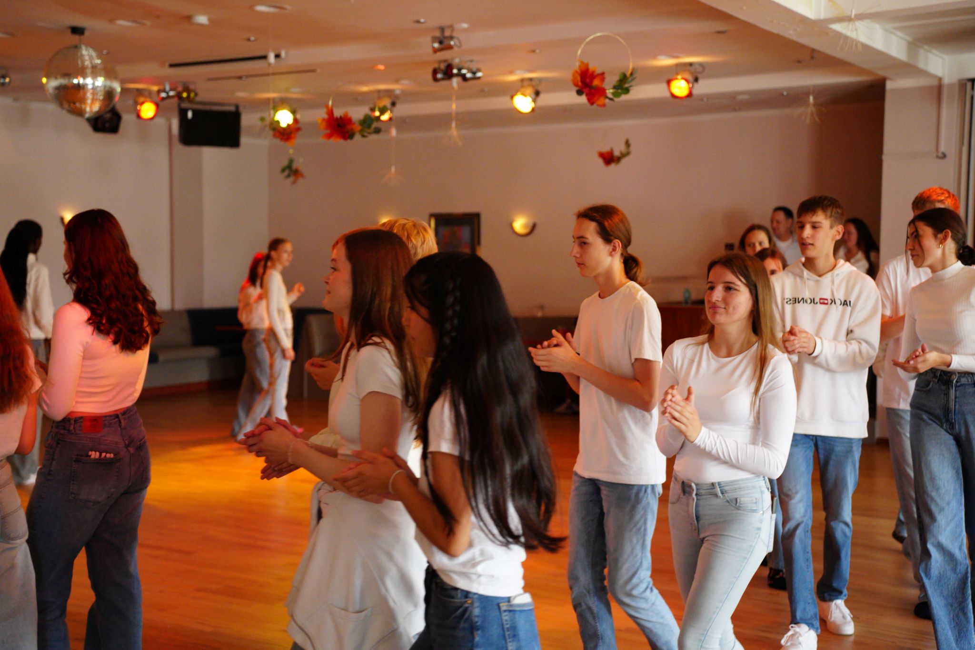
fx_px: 1246
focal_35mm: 46
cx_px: 488
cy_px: 325
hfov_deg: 42.7
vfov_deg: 29.2
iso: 4000
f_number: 2.8
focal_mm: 46
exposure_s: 1/250
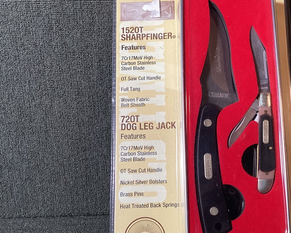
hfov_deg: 39.2
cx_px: 190
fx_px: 405
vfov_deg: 32.1
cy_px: 117
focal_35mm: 47
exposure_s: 1/50
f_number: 2.4
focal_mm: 3.3
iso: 64
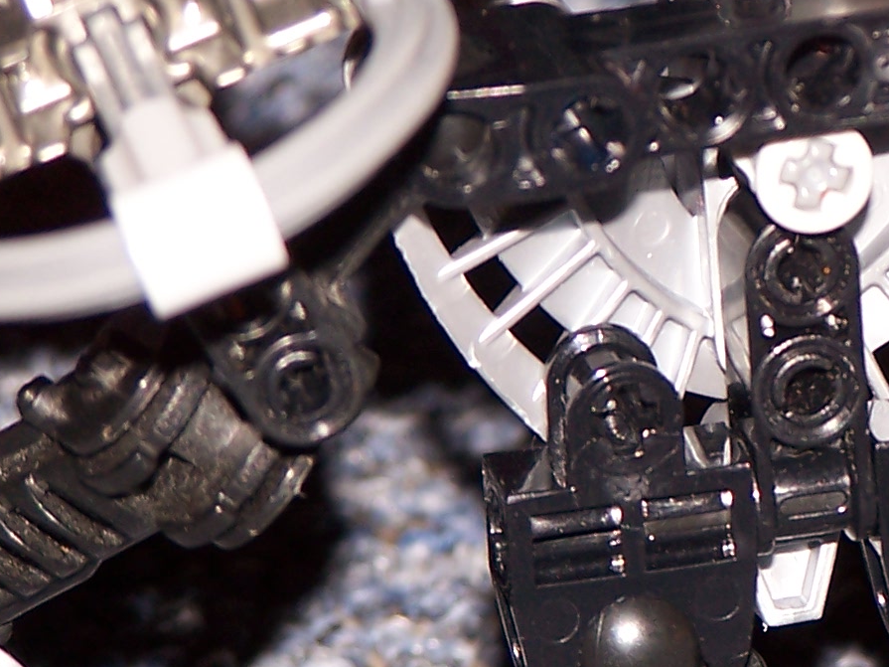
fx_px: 11170
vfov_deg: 3.4
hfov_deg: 4.5
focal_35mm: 435
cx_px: 986
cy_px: 227
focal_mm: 28
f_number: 3.2
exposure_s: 1/125
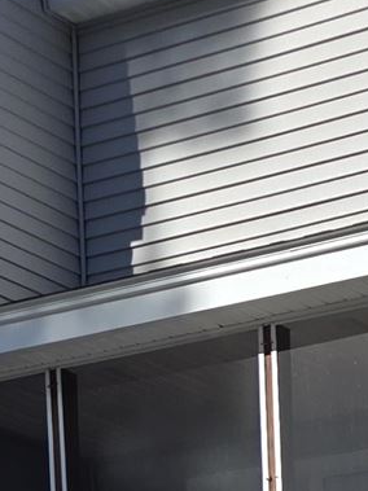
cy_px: 1141
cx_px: 840
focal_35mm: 140
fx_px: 1986
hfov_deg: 9.6
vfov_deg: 11.8
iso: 25
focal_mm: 5.4
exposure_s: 1/1336
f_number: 1.8
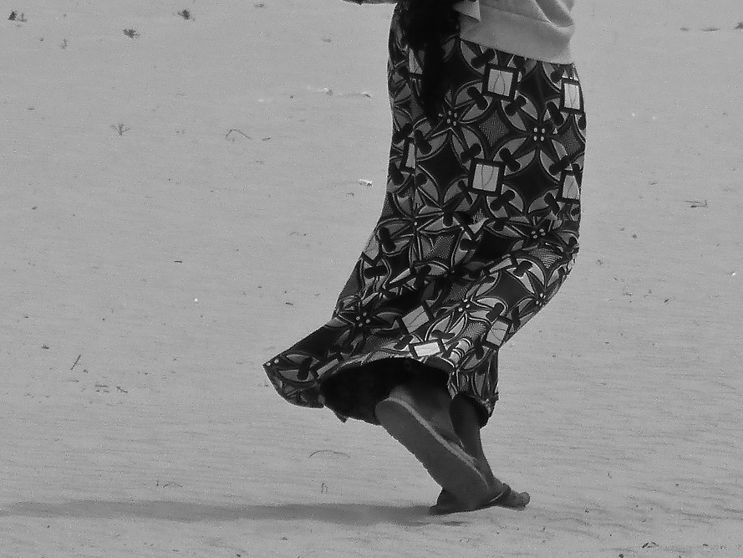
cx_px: 661
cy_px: -70
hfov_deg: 1.5
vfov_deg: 1.1
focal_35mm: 1296
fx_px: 27821
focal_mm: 86
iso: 100
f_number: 6.4
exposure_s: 1/640
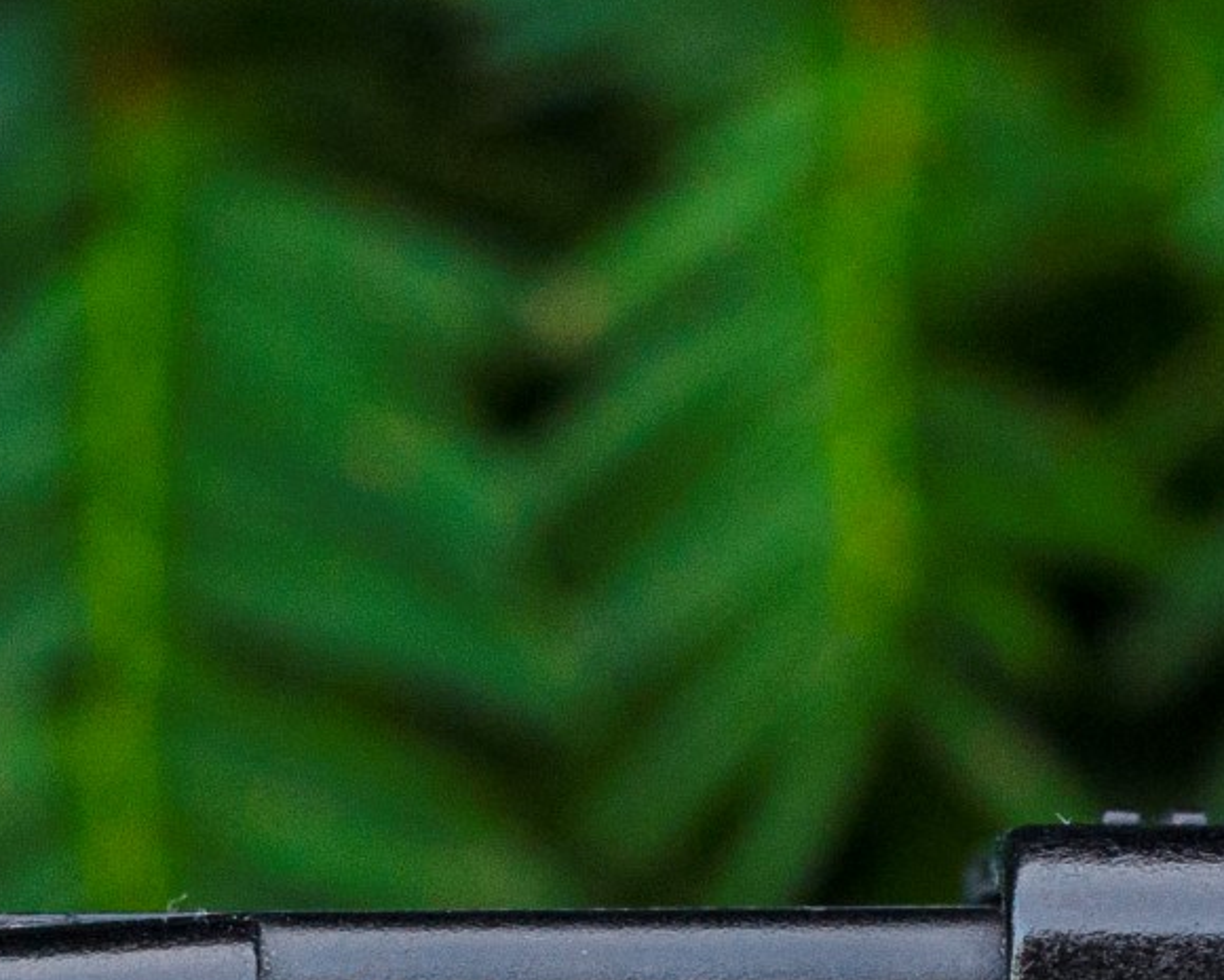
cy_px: 1948
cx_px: 633
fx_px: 9217
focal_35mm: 254
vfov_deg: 5.9
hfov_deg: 7.6
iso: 800
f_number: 3.5
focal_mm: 35
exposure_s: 1/160
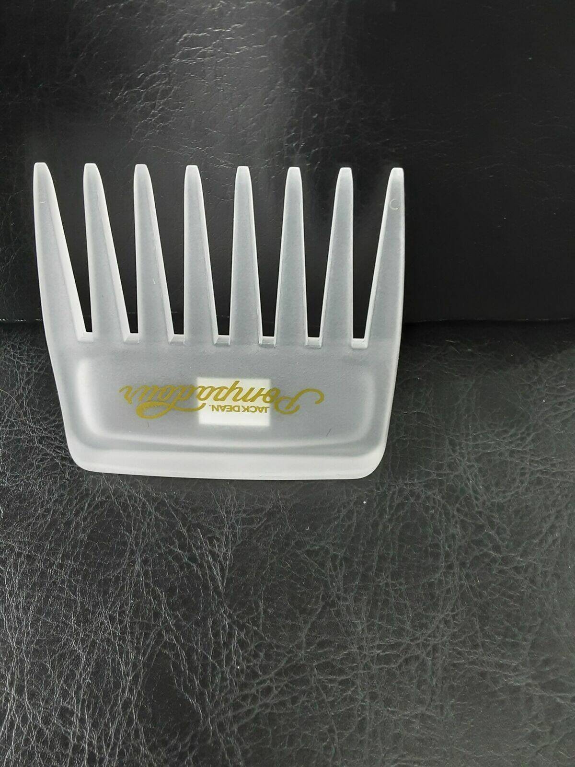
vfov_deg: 63.4
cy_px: 384
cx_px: 288
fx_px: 620
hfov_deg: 49.7
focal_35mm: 28
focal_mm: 2.9
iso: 200
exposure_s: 1/50
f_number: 1.9
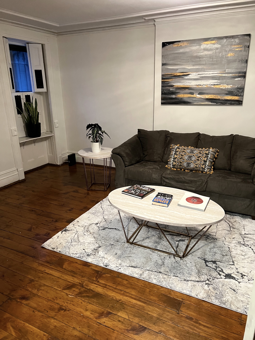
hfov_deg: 53.1
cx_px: 128
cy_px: 170
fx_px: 255
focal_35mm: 26
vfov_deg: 67.3
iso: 400
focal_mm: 5.7
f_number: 1.5
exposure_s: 1/60
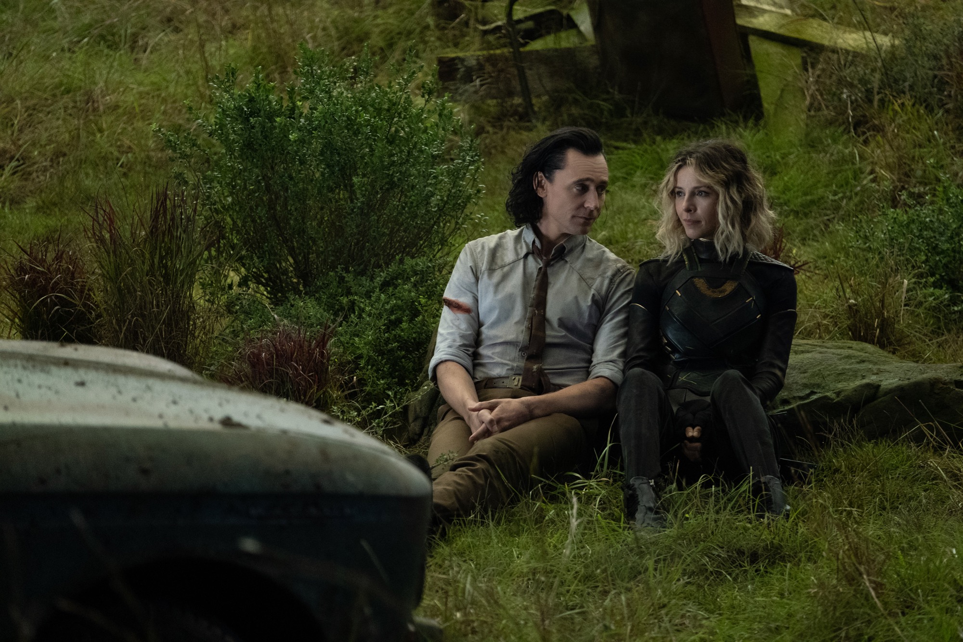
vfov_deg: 6.5
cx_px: 482
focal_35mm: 210
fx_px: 5617
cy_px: 321
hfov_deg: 9.8
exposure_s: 1/125
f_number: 2.8
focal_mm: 140
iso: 4000
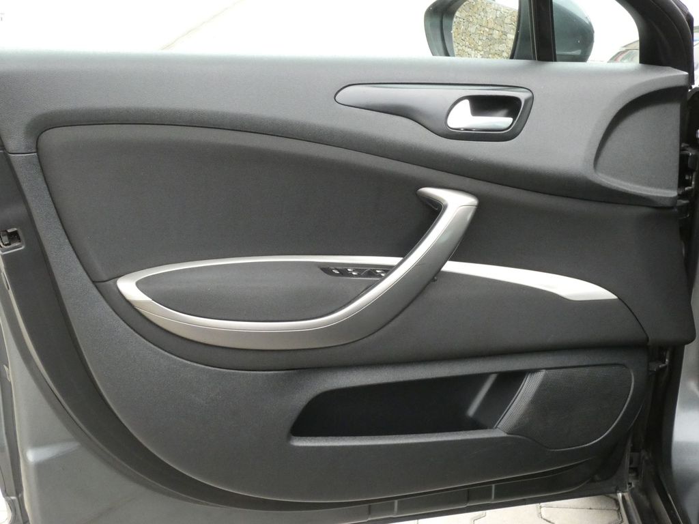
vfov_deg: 27.5
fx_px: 1070
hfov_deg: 36.2
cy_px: 262
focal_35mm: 53
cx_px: 350
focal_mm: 9.5
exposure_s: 1/80
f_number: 5.6
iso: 800
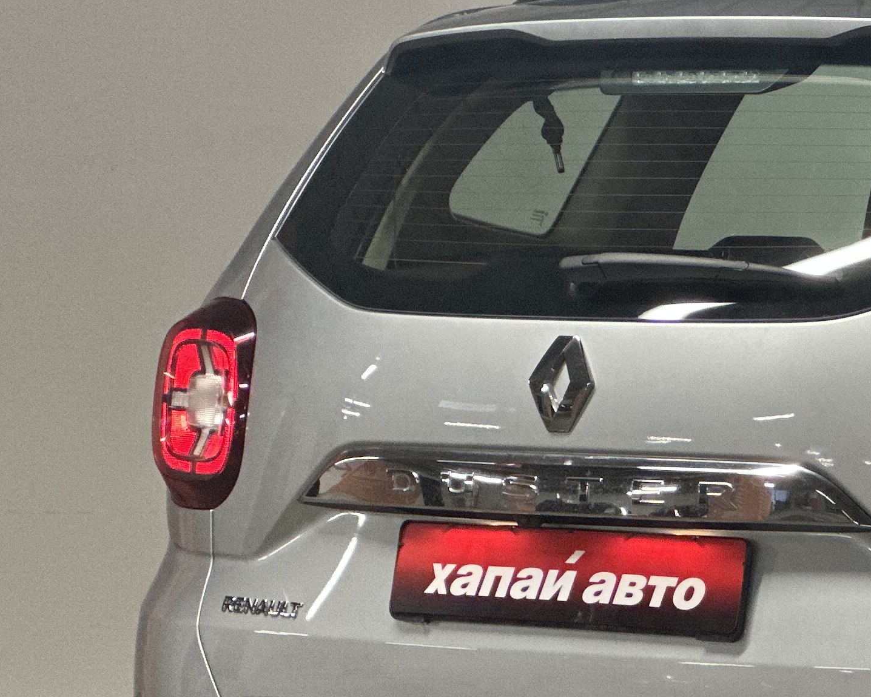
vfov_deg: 7.3
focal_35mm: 211
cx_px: 1200
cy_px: 528
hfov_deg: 9.0
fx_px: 5440
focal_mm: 9
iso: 320
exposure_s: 1/38
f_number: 2.8
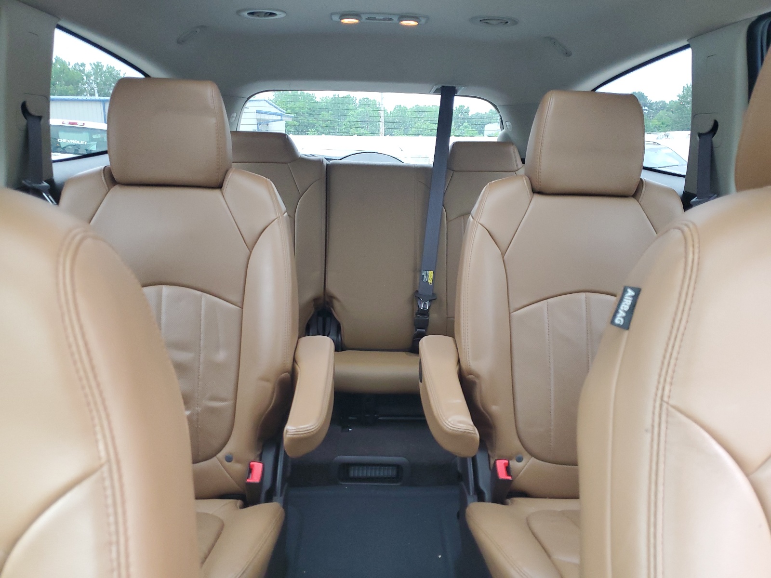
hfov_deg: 67.3
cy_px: 289
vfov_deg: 53.1
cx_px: 386
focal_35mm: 26
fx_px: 579
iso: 228
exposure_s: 1/60.2
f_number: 1.5
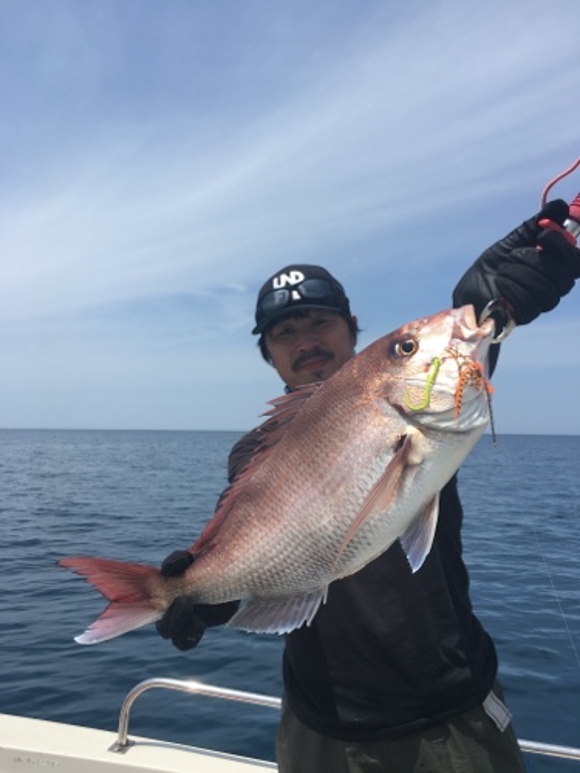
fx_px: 648
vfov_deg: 61.7
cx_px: 290
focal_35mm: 29
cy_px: 386
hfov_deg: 48.2
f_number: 2.2
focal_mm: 4.15
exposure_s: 1/2079
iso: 25
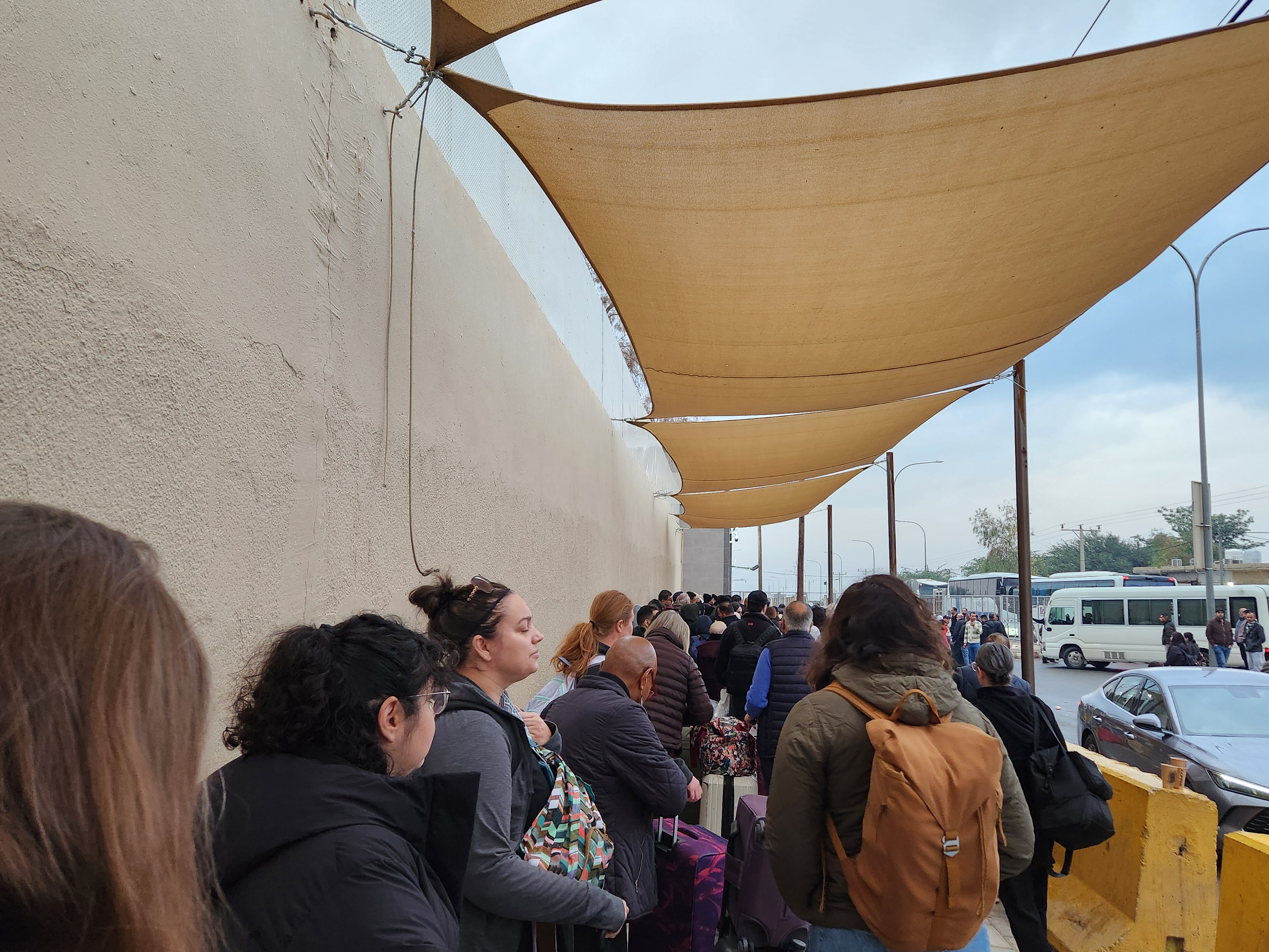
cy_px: 471
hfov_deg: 67.0
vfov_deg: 53.1
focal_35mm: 26
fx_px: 953
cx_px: 713
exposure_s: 1/120
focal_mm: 5.4
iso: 250
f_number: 1.8
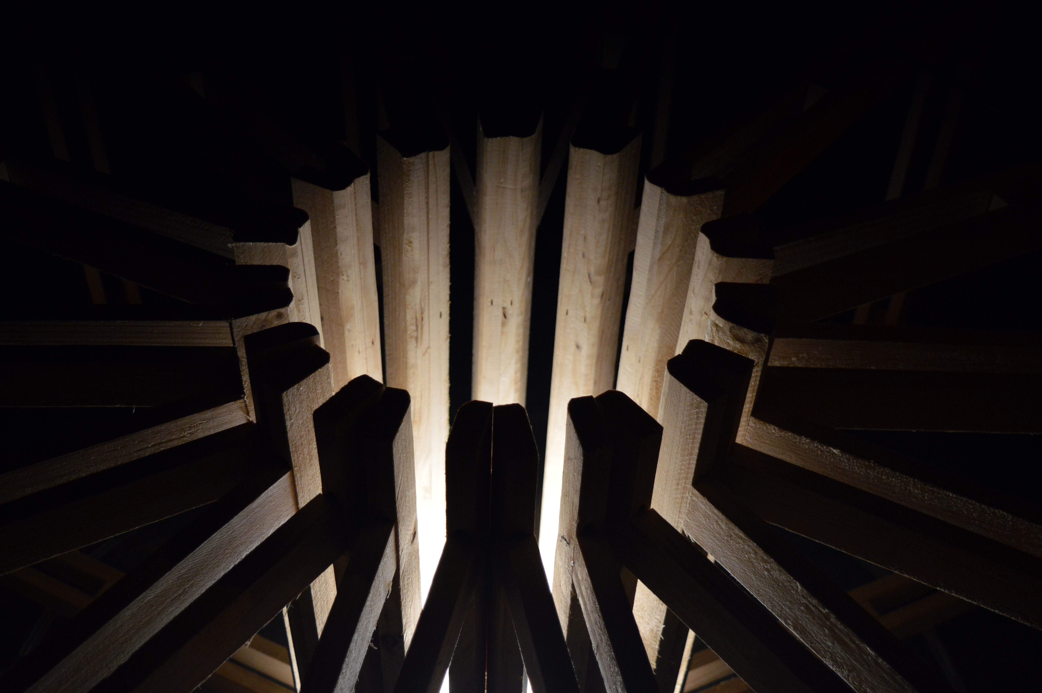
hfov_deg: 45.0
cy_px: 346
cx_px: 521
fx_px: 1258
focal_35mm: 44
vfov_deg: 30.8
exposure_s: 1/500
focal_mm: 29
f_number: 4.2
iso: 800
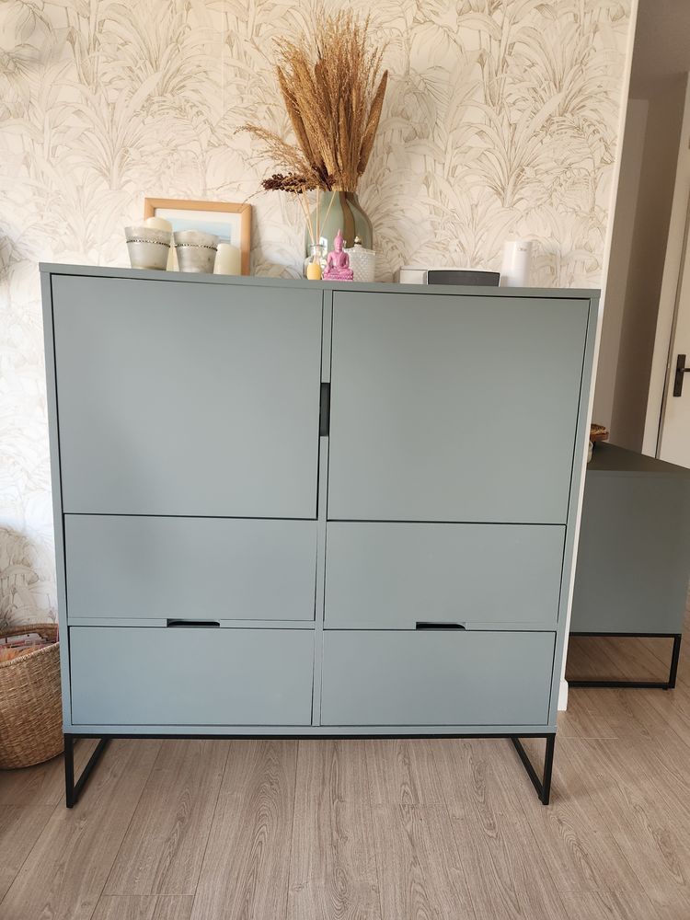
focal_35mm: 23
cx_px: 345
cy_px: 460
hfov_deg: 58.9
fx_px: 611
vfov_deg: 73.9
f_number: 1.8
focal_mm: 5.4
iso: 250
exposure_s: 1/120
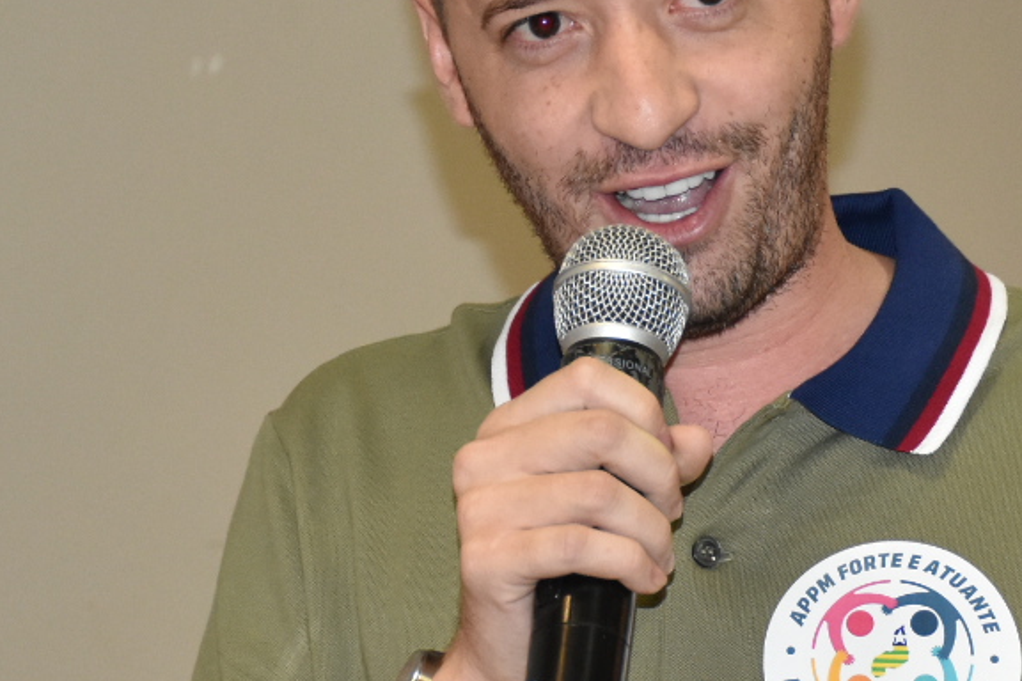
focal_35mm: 211
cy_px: 351
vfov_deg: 6.5
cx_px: 738
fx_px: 5990
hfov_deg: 9.7
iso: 1600
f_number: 5
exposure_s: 1/100
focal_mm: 50
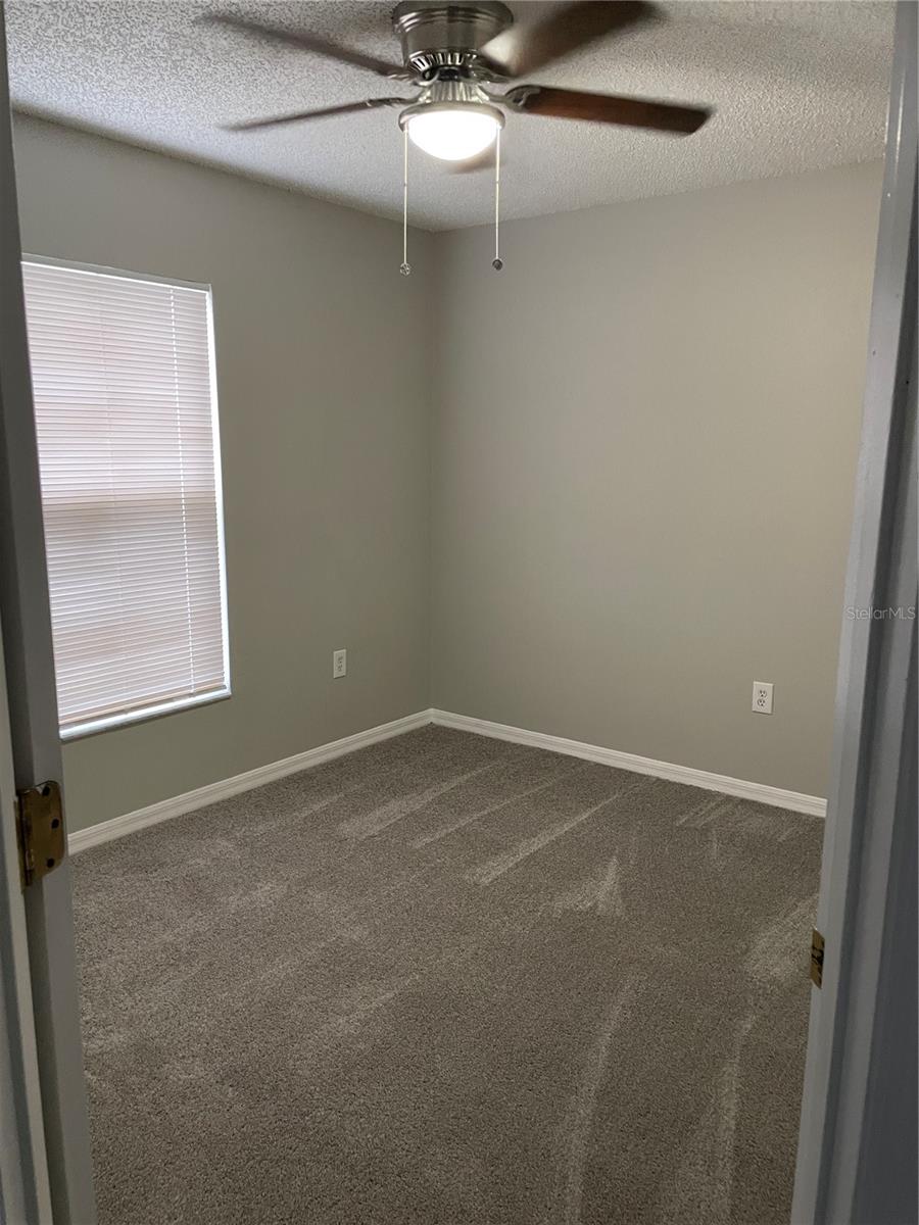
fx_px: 920
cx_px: 460
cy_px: 612
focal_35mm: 26
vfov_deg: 67.3
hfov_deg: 53.1
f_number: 1.6
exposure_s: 1/60
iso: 250
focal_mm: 4.2
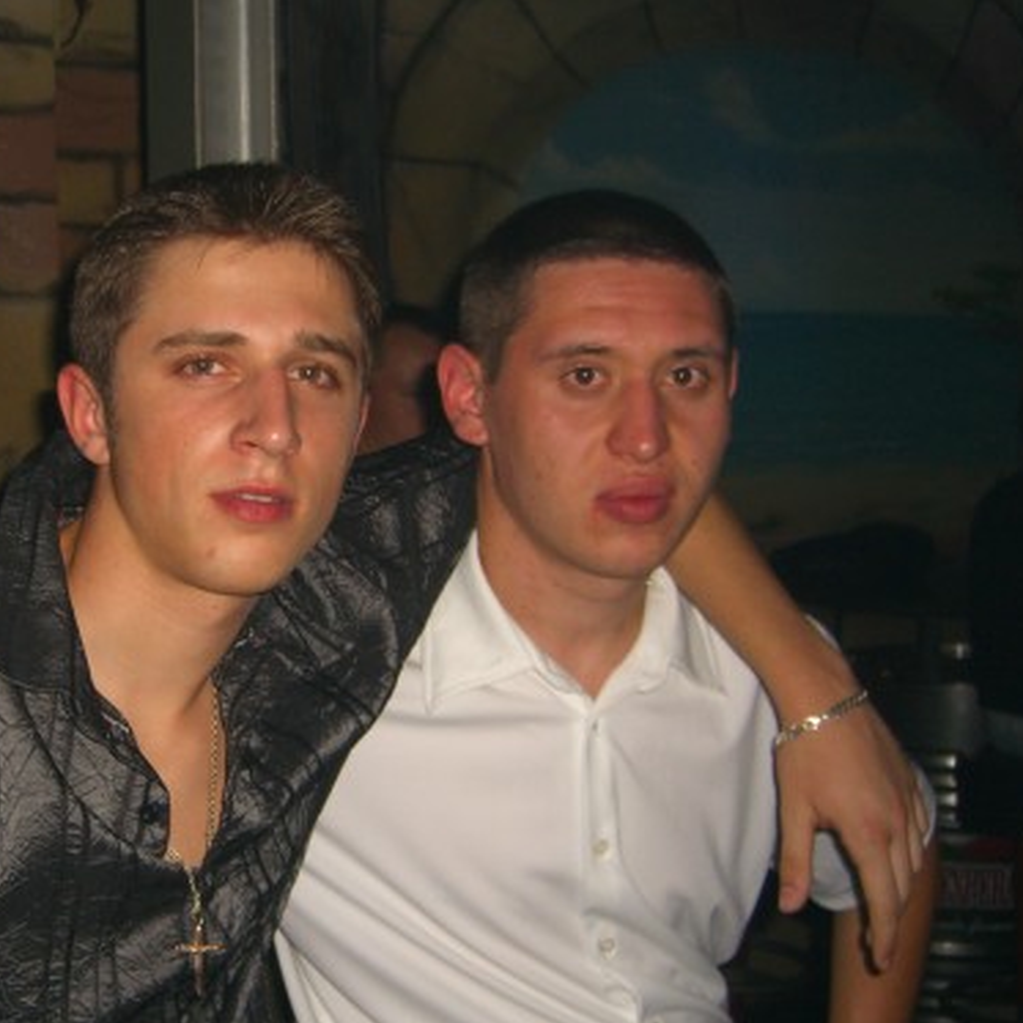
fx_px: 1806
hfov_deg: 31.1
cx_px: 261
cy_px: 568
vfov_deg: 31.6
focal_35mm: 54
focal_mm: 7.9
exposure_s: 1/60
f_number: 2.8
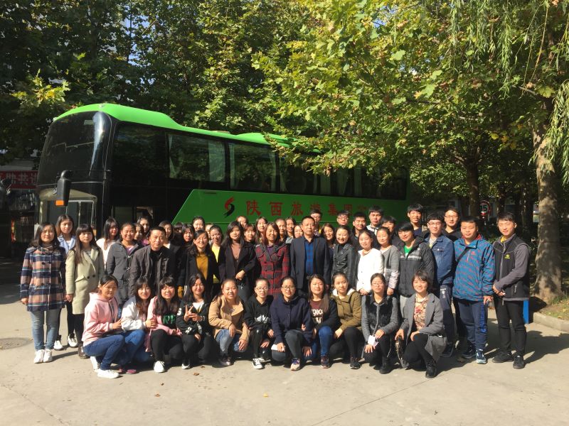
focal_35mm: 29
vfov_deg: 48.2
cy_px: 213
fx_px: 477
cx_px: 284
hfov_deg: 61.7
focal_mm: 4.15
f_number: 2.2
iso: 32
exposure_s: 1/898
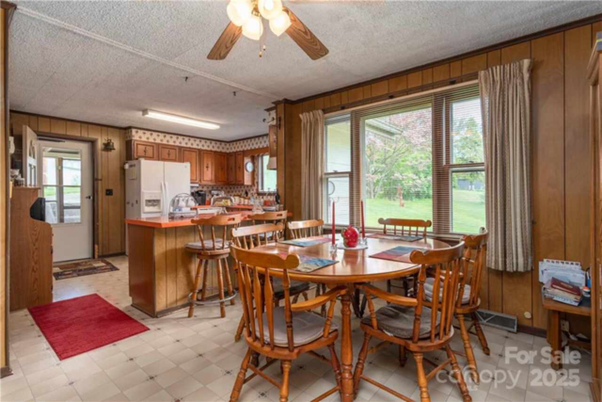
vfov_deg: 70.5
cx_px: 301
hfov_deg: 93.3
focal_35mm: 17
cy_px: 201
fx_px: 284
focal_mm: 17
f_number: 8
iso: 320
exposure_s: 1/40
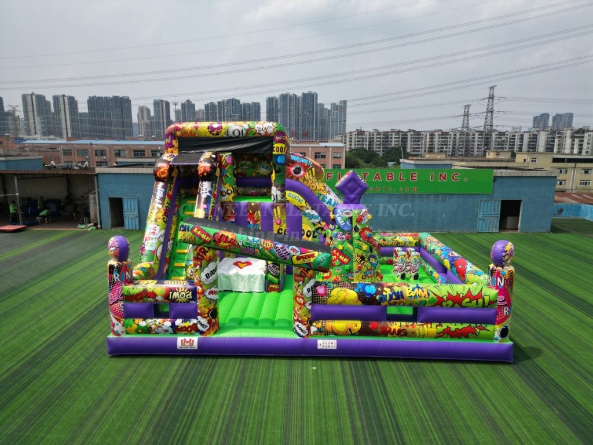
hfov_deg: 71.6
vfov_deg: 56.8
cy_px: 222
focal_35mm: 24
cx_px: 296
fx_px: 411
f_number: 1.7
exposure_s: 1/4000
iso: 110
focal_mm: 6.72
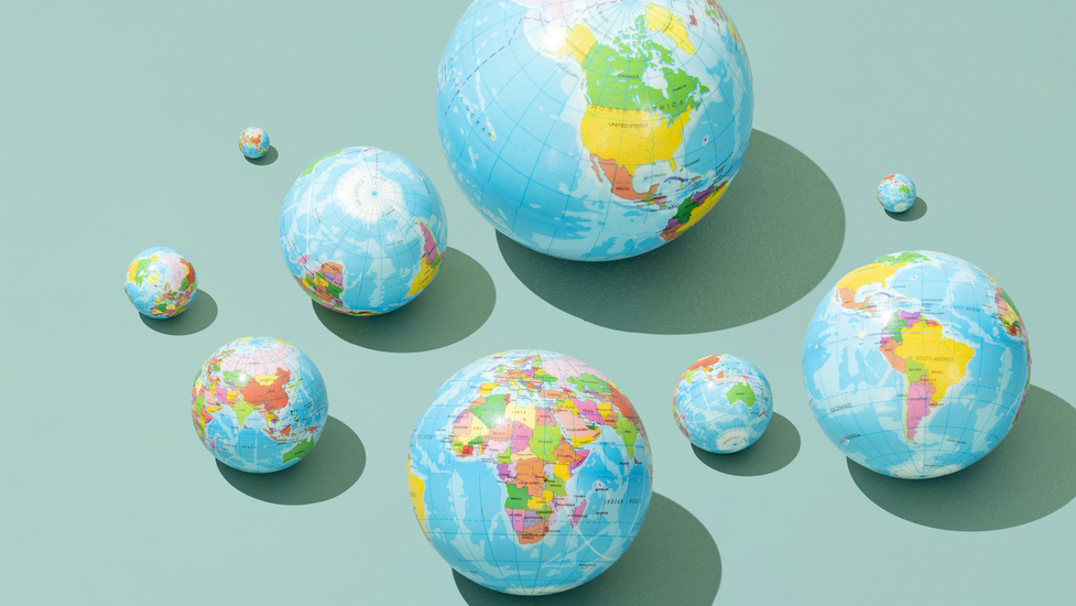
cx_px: 572
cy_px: 254
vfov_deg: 10.8
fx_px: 3196
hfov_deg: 19.1
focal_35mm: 112
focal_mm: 68
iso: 100
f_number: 8
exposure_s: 1/15
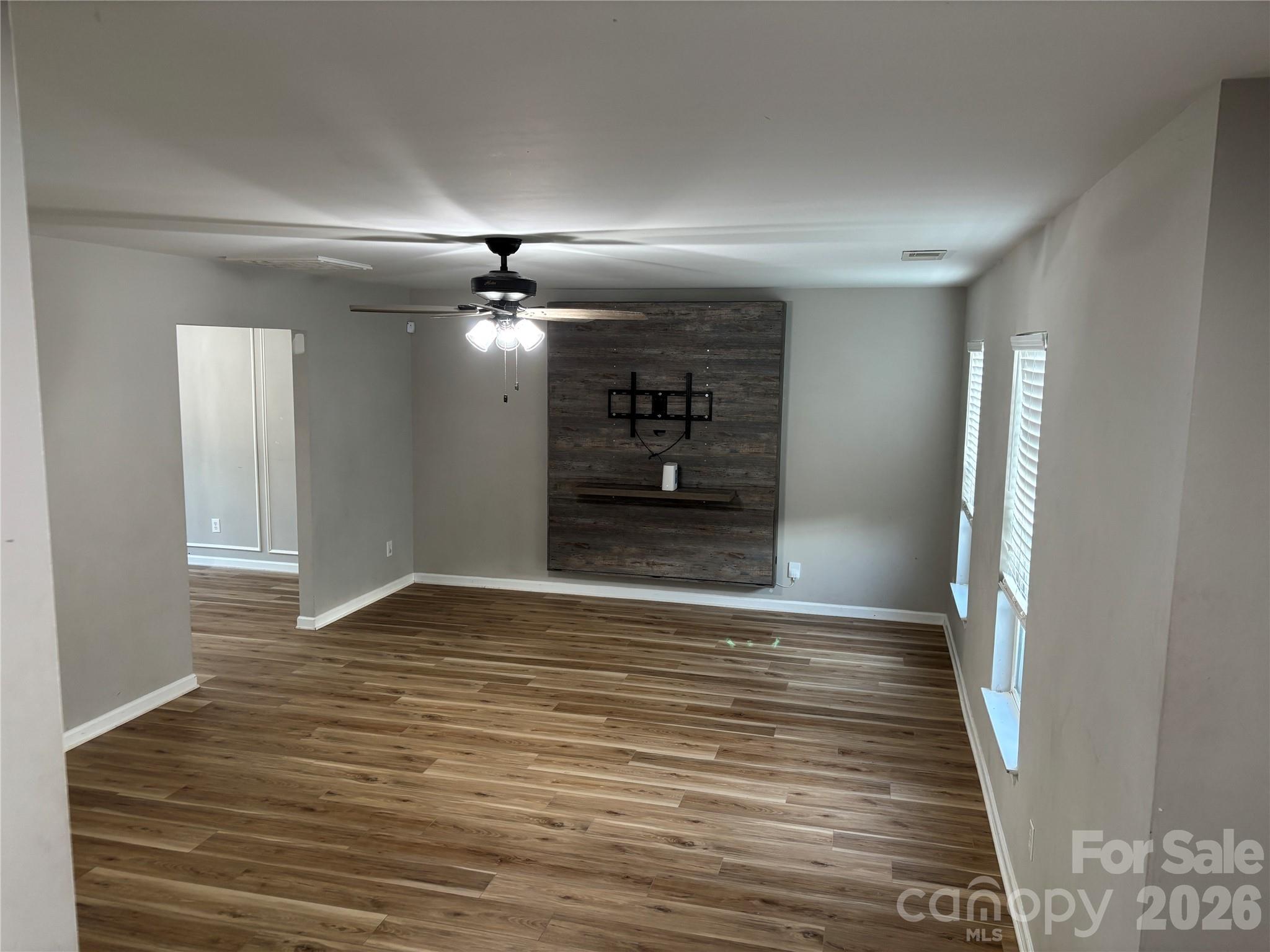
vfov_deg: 53.1
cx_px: 635
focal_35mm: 26
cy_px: 476
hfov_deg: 67.3
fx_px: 954
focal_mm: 5.96
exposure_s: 1/60
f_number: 1.6
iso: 160
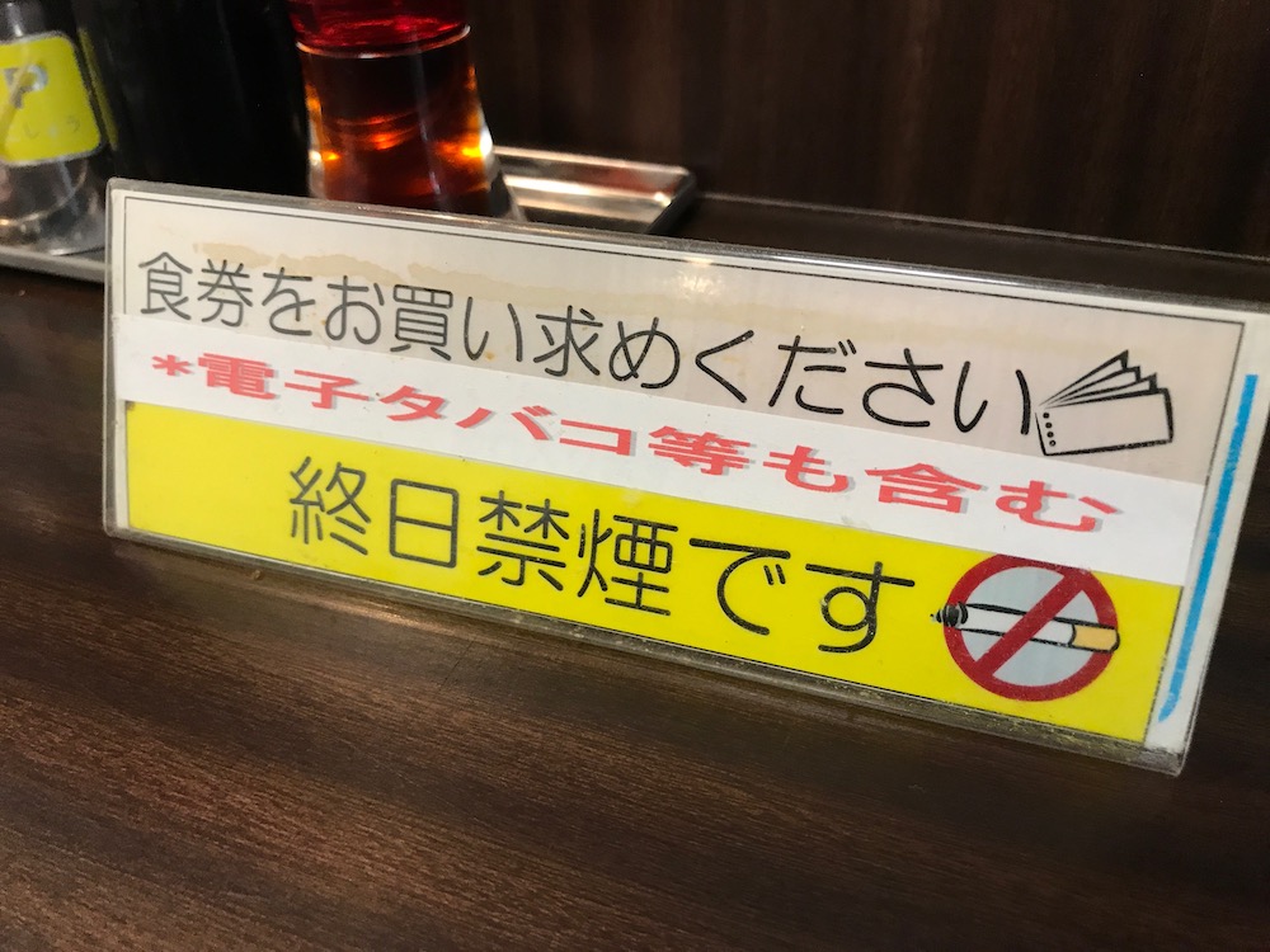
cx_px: 635
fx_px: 1027
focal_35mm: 28
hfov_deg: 63.4
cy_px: 476
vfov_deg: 49.7
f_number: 1.8
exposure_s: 1/30
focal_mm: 3.99
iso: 40
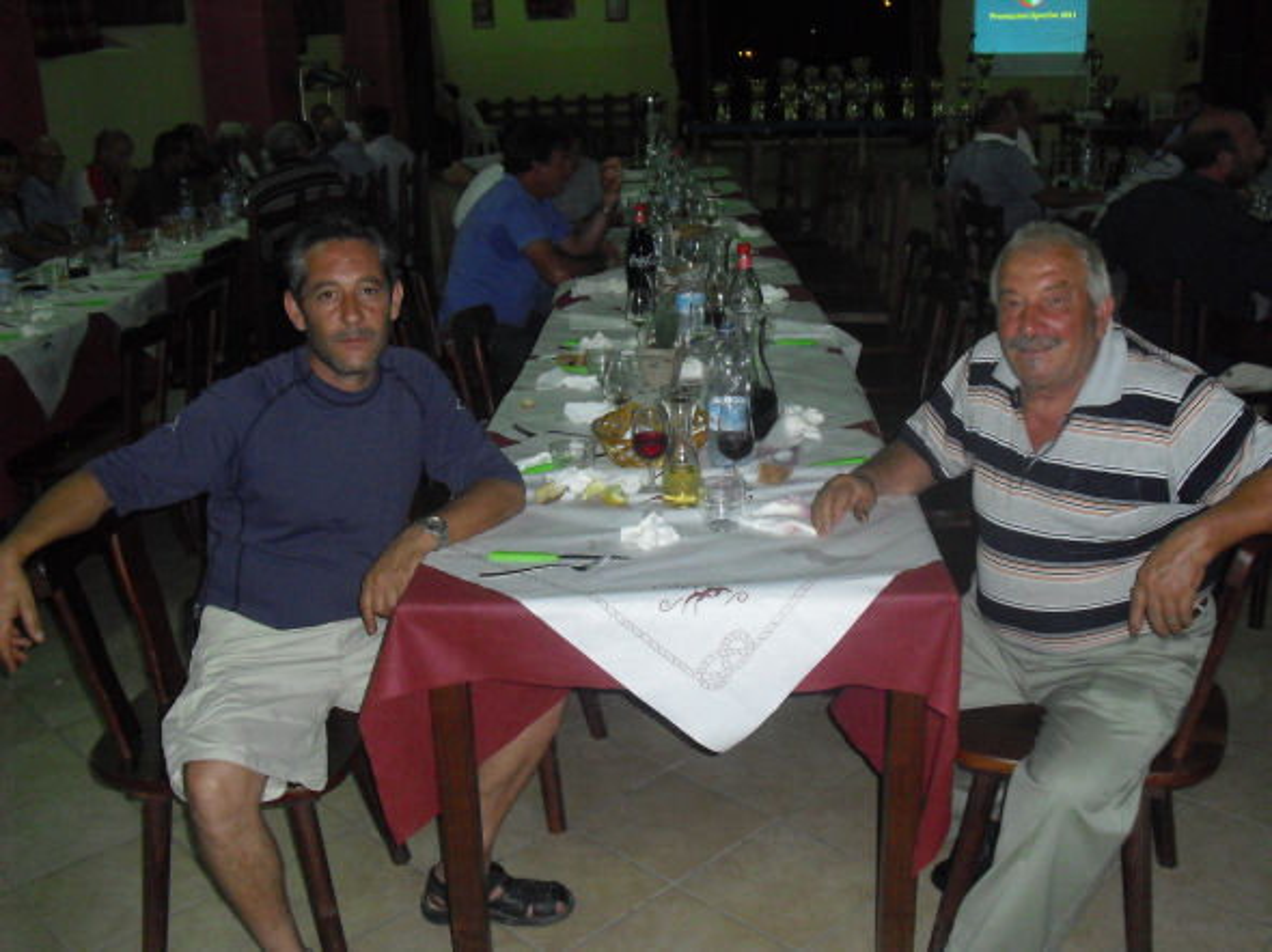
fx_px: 1322
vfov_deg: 39.6
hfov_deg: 51.4
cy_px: 476
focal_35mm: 36
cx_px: 636
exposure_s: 1/60
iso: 400
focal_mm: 6.3
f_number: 3.1
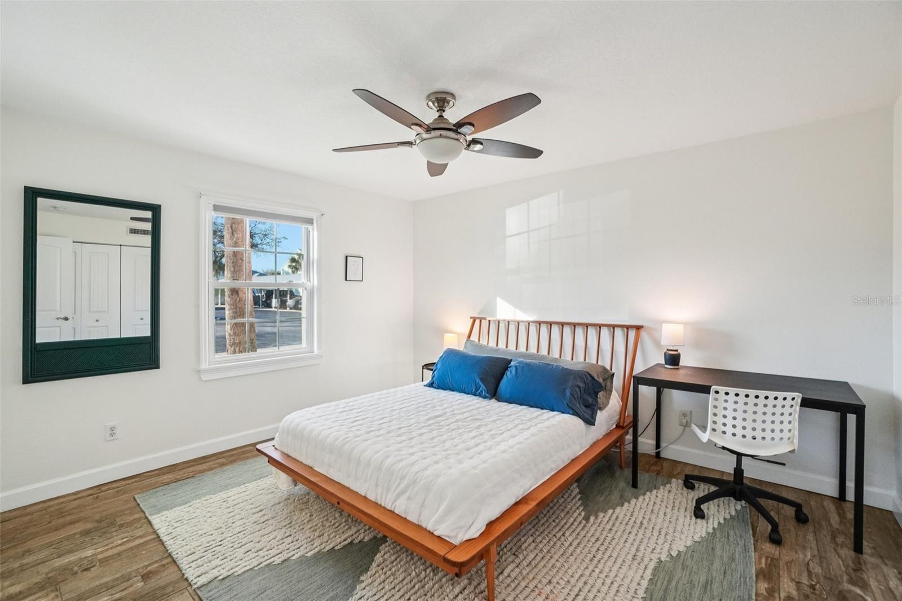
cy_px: 300
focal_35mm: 15
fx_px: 376
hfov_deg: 100.4
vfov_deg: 77.3
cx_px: 451
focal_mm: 10
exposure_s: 1/30
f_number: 8
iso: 320
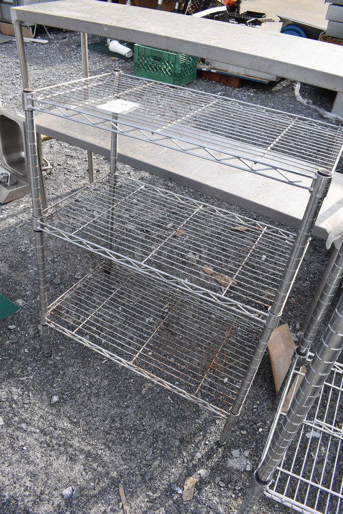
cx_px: 172
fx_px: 385
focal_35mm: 27
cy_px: 257
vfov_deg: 67.3
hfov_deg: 48.0
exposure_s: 1/250
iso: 200
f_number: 7.1
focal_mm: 18
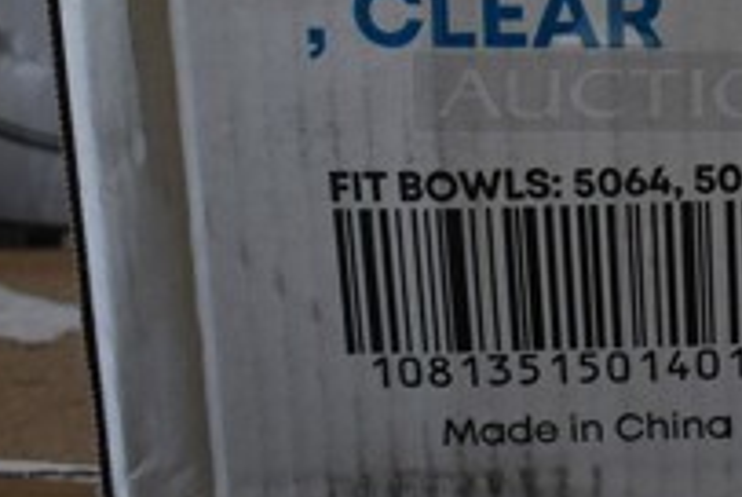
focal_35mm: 81
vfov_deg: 16.4
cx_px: 822
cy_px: -62
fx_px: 1672
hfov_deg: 23.4
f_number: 3.5
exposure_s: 1/125
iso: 180
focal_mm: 18
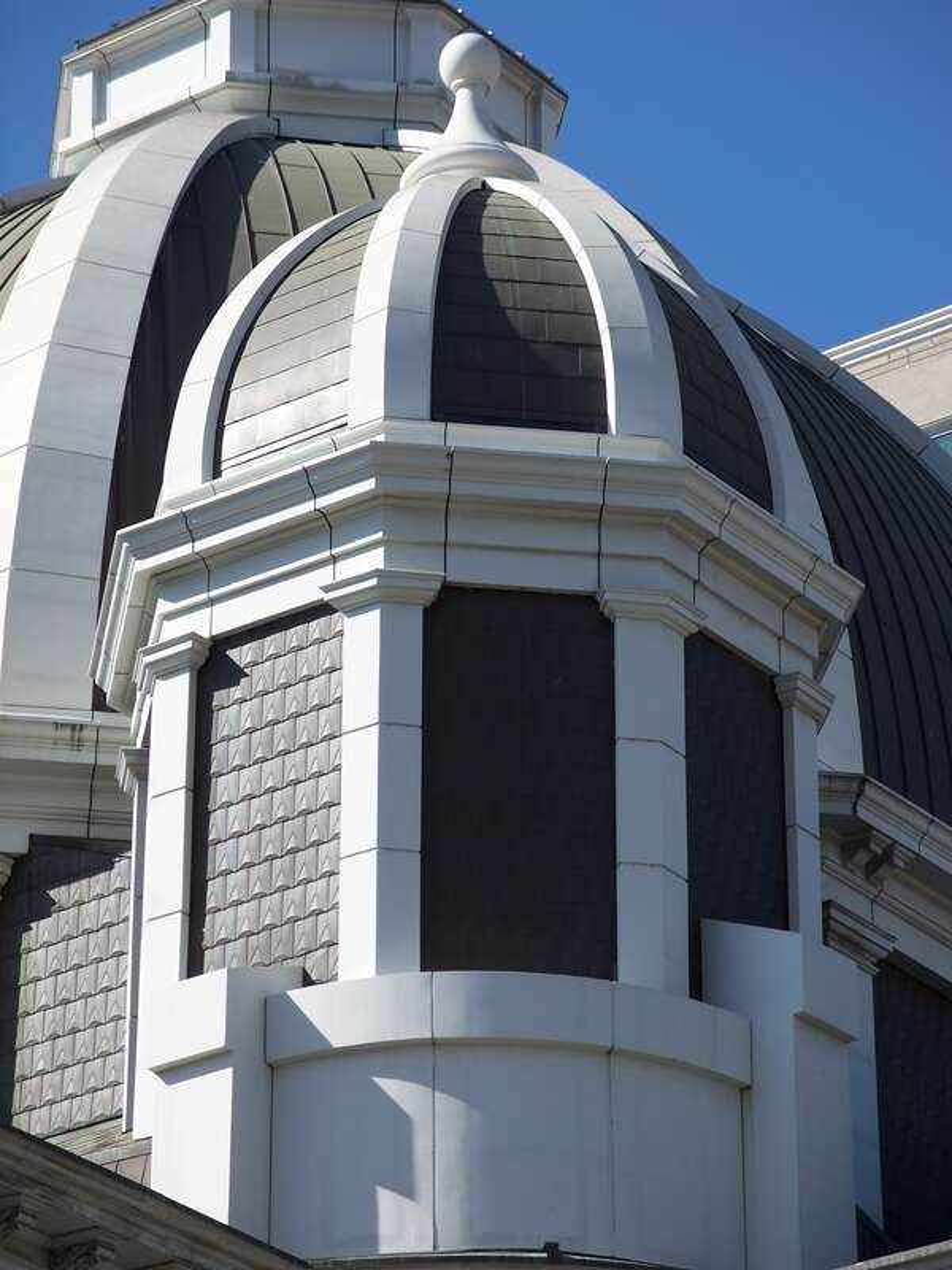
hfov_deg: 9.5
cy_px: 635
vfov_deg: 12.7
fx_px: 5720
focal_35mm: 156
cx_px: 476
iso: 64
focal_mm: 32.9
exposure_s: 1/500
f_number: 4
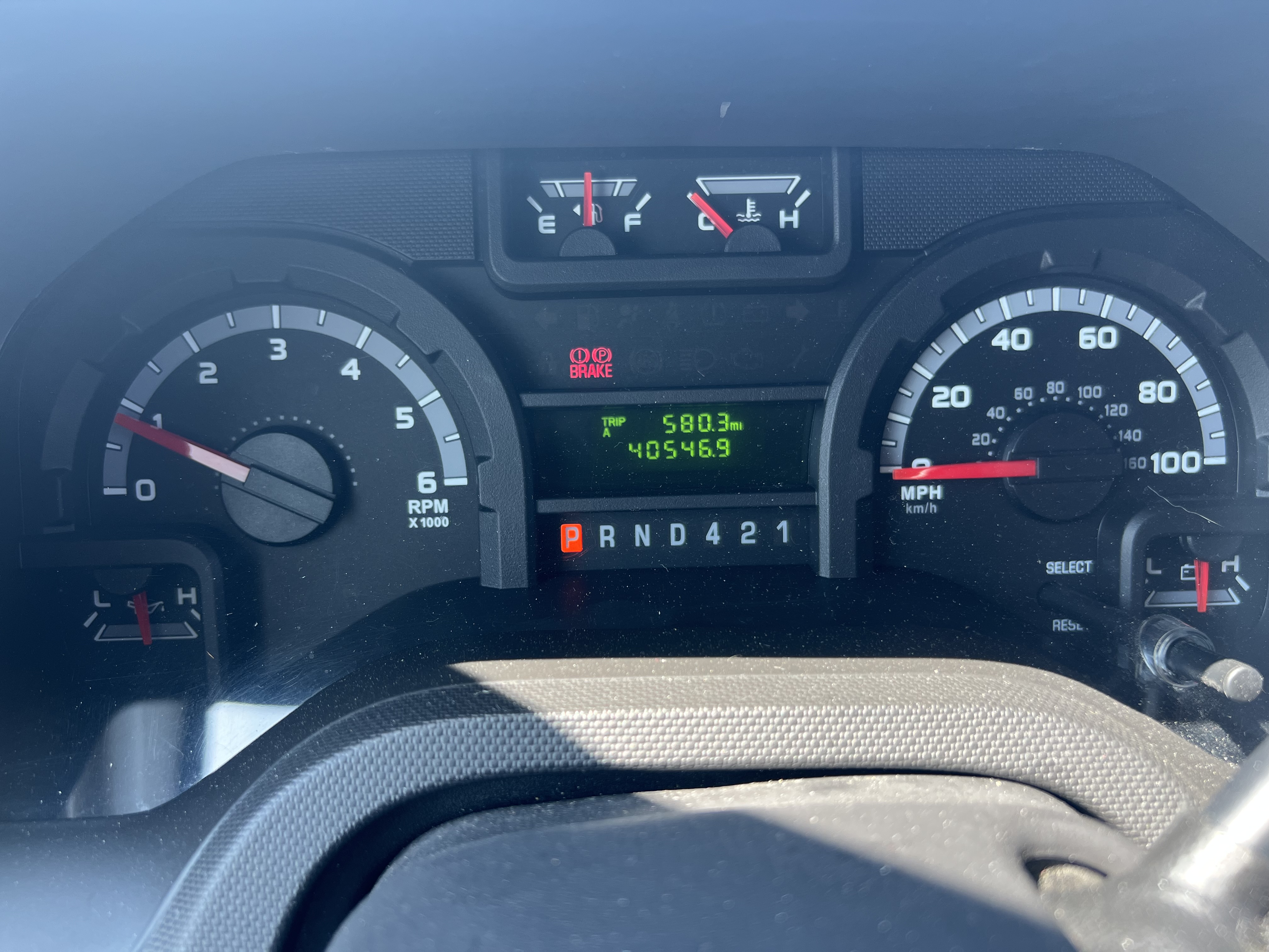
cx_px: 634
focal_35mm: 26
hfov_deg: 67.3
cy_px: 476
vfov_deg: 53.1
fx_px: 953
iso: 50
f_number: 1.5
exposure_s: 1/121
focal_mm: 5.7
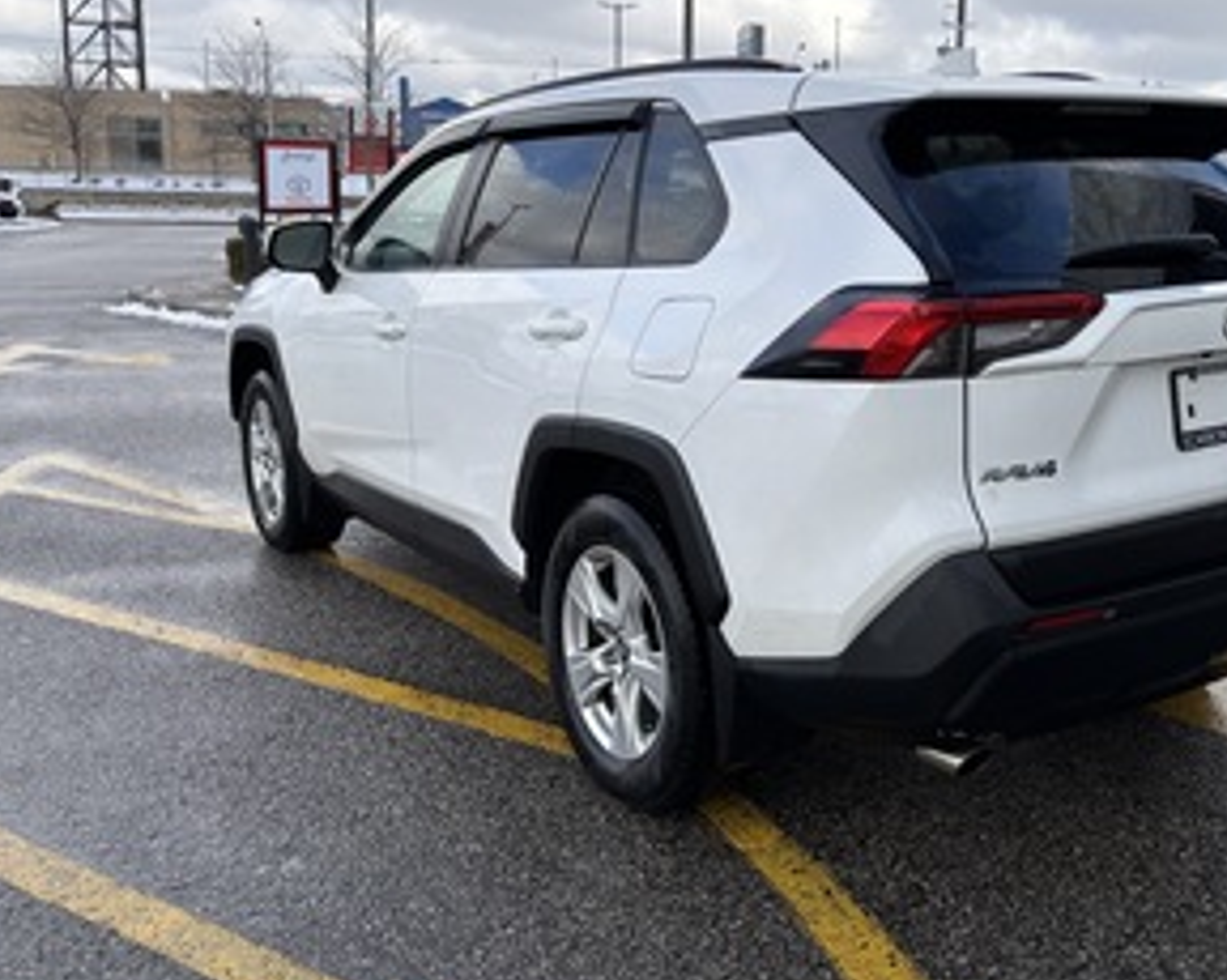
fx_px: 1343
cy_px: 411
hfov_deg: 48.4
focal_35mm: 37
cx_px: 805
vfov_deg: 40.0
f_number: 1.6
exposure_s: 1/2062
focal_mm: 5.96
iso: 50
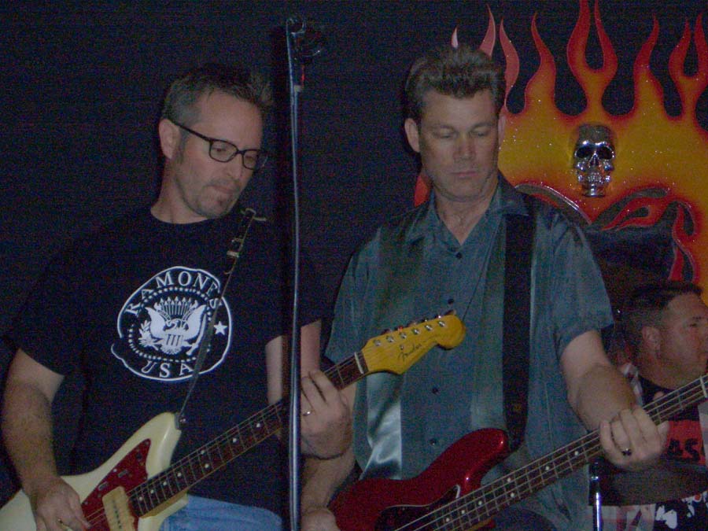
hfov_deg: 18.7
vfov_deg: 14.1
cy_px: 266
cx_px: 354
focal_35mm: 105
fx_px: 2148
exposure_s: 1/60
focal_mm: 17.4
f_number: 4.8
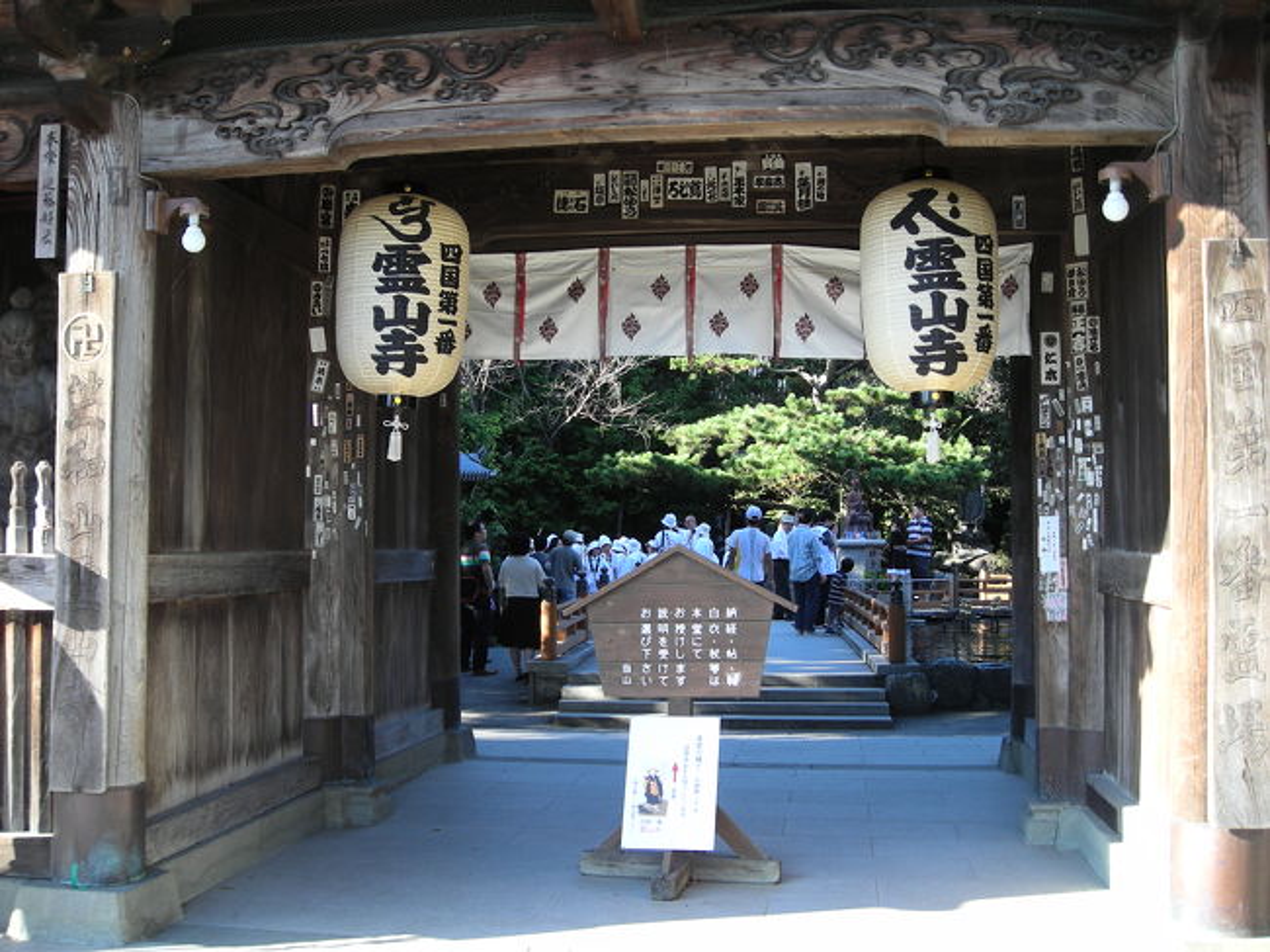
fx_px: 1394
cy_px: 476
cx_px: 635
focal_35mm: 38
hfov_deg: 49.0
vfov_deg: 37.7
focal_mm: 6.3
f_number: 3.2
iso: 50
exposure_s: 1/62
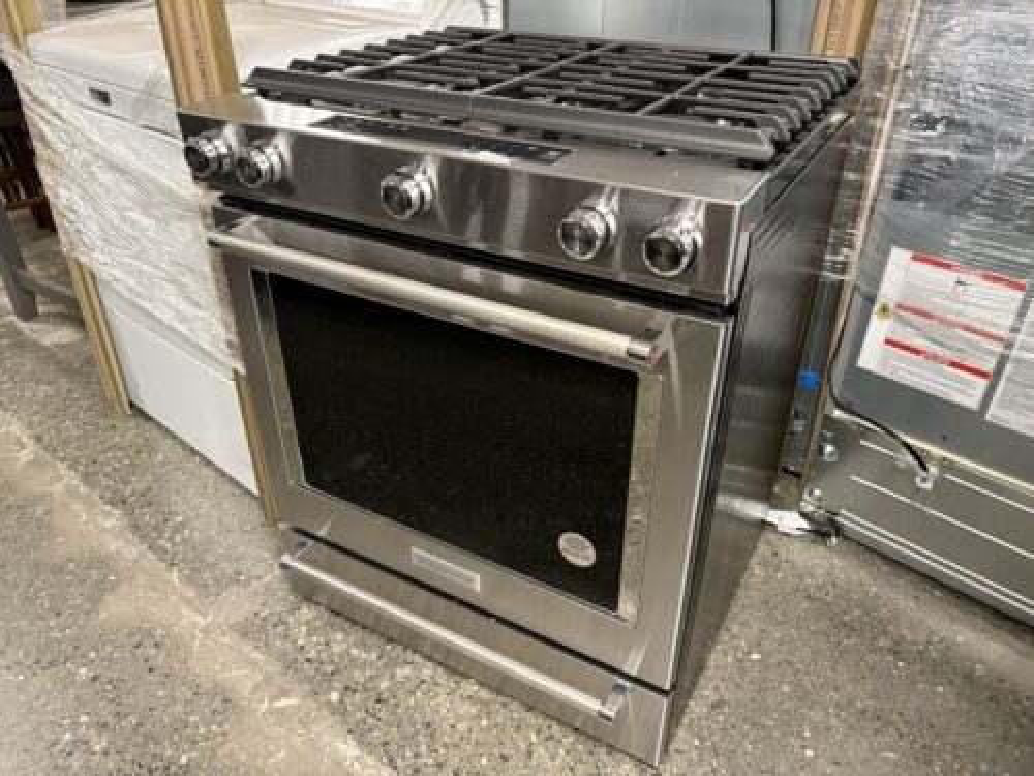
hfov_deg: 67.3
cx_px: 517
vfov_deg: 53.1
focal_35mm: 26
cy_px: 388
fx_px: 777
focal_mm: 5.96
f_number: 1.6
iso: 400
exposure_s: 1/40
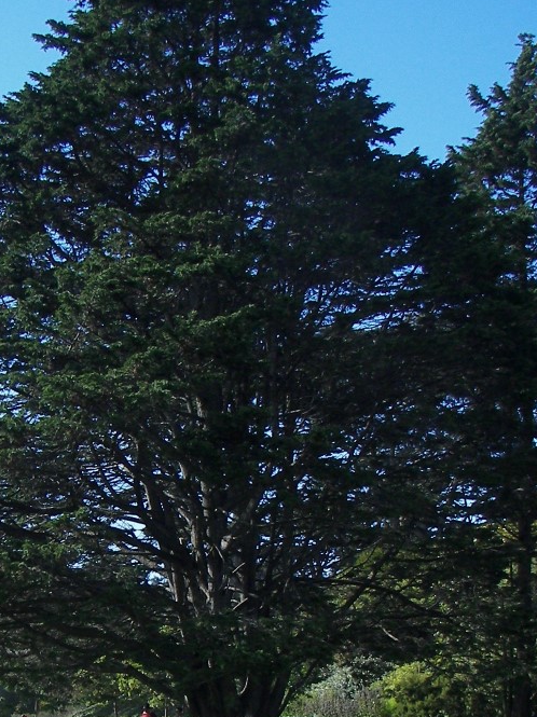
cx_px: 179
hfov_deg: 18.8
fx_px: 1615
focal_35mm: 78
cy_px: 569
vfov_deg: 24.6
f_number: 2.8
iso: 64
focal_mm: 6
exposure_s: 1/640
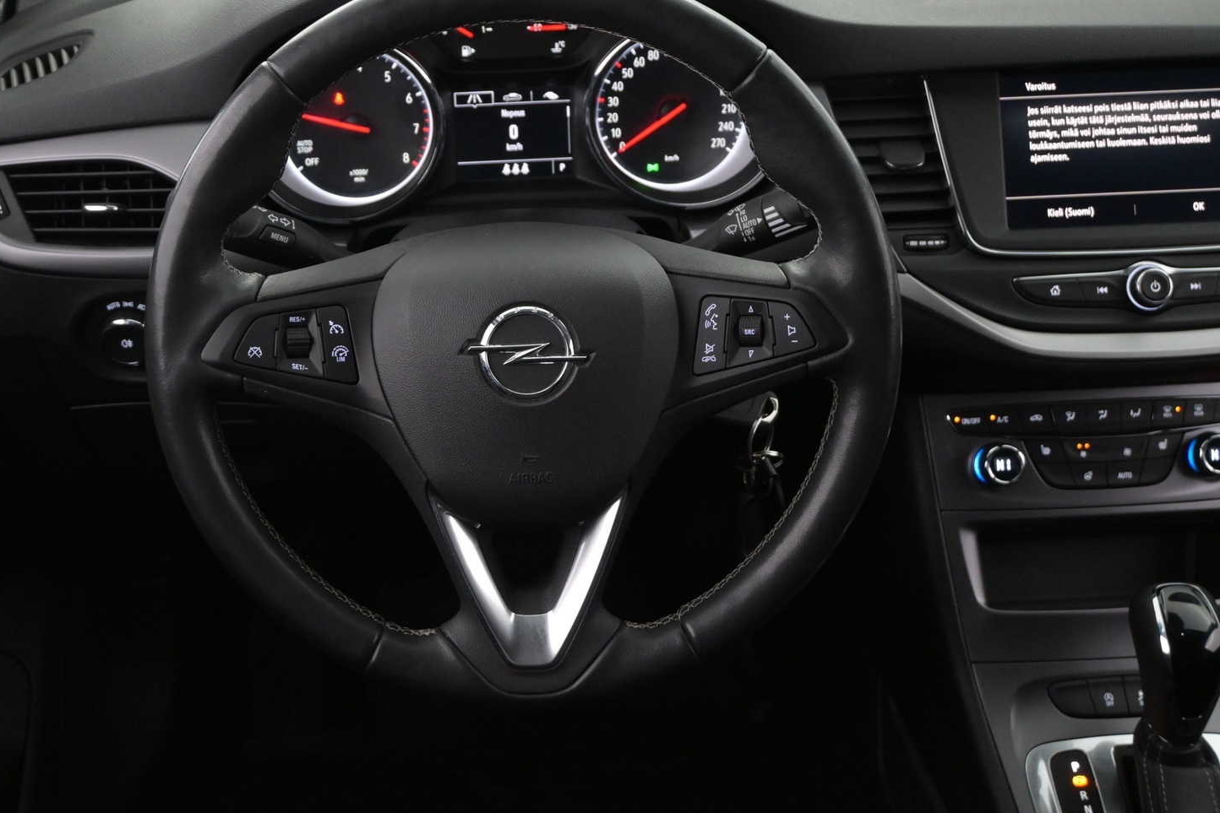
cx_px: 540
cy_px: 361
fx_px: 1568
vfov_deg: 29.1
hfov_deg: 42.4
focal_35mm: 46
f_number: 4.5
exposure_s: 1/40
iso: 2800
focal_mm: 27.5
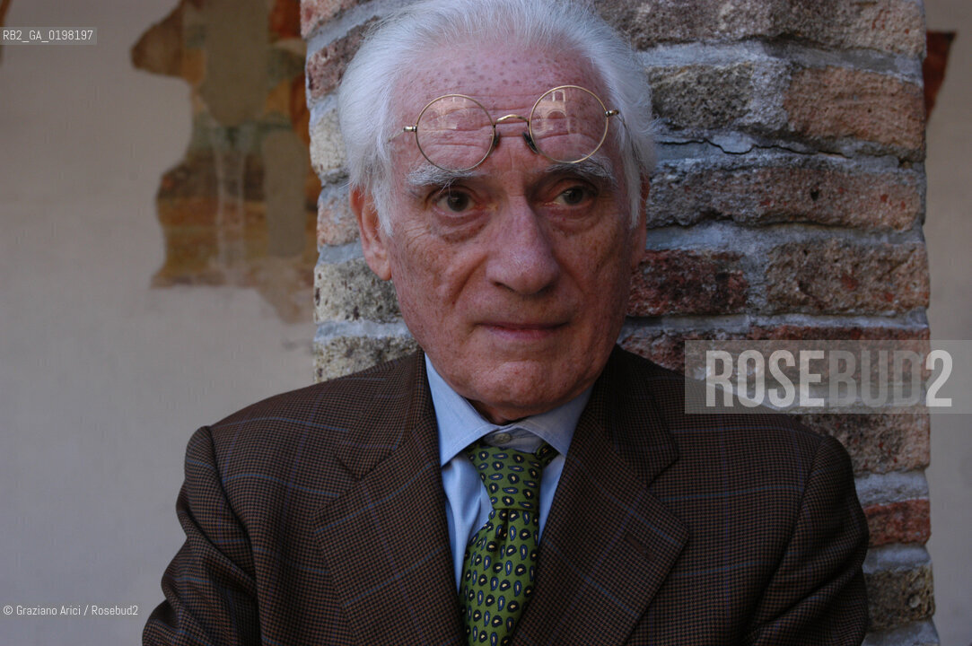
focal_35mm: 48
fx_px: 1295
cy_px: 323
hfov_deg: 41.1
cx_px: 486
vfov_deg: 28.0
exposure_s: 1/125
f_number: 5.6
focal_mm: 32
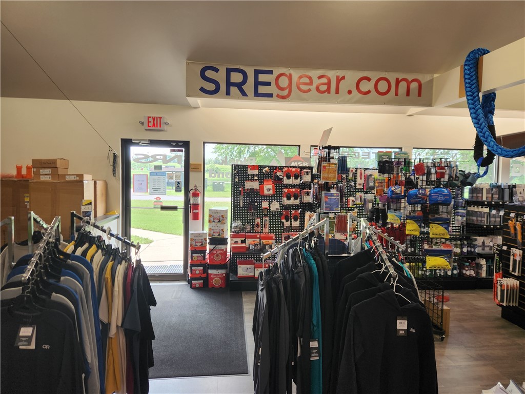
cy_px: 197
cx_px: 262
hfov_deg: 73.9
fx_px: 349
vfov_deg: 58.9
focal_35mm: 23
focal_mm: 5.4
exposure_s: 1/120
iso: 32
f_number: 1.8
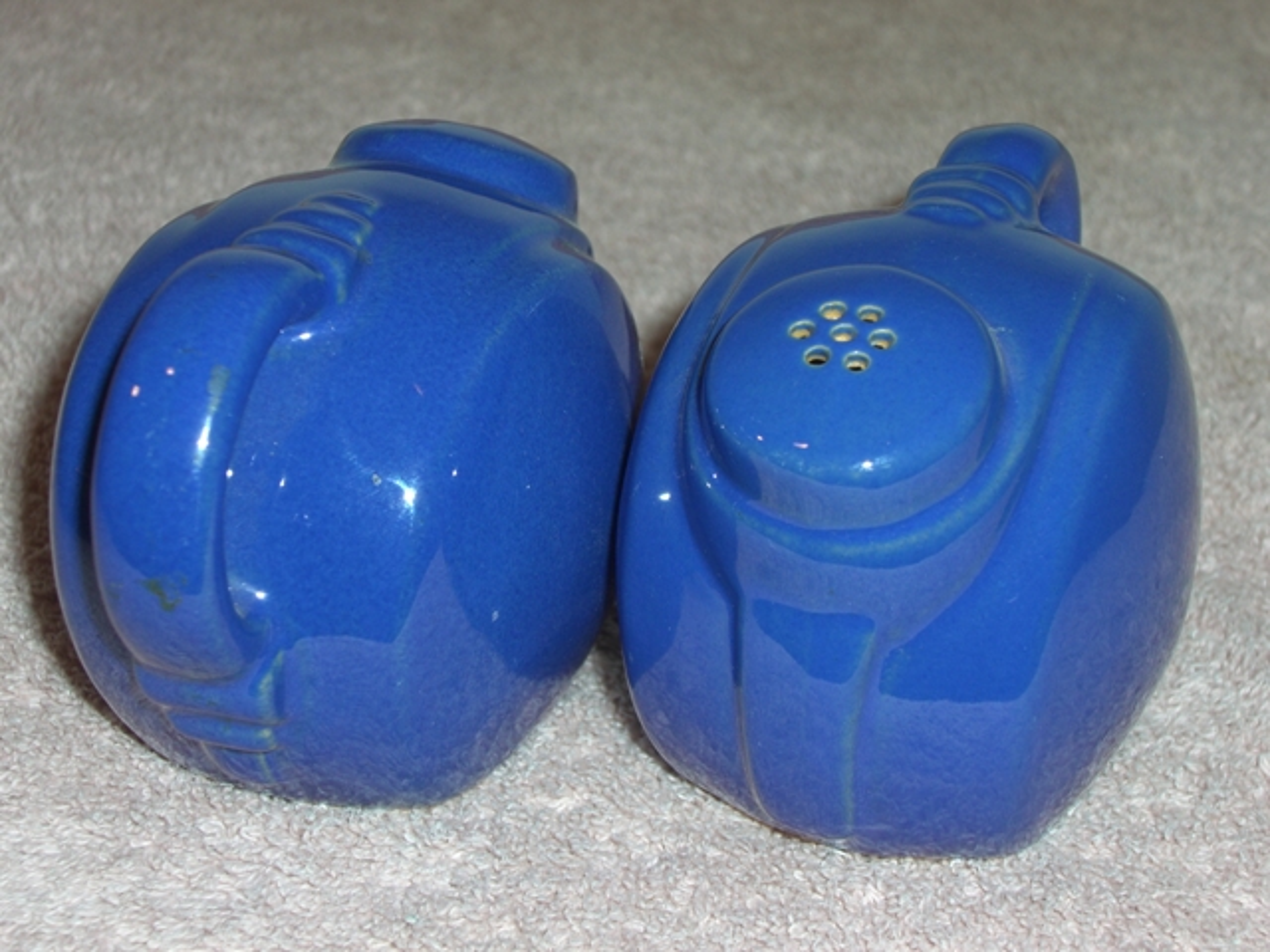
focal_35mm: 78
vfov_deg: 18.9
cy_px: 476
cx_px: 635
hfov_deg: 25.0
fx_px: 2862
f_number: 8.6
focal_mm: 16.3
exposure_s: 1/30
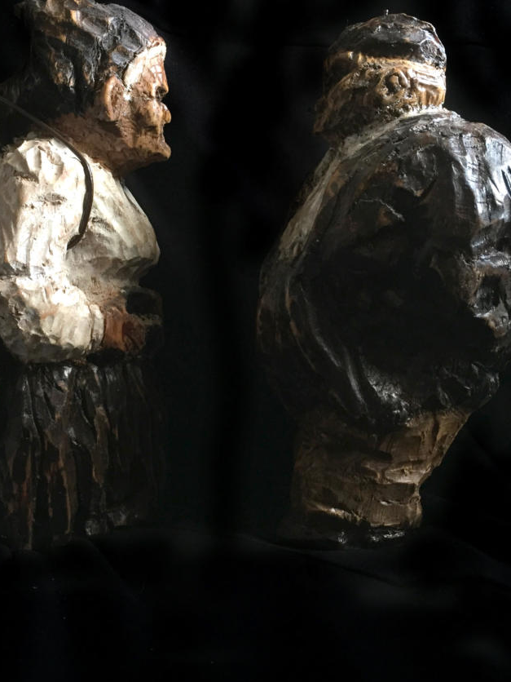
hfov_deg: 38.6
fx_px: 728
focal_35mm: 37
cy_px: 279
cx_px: 231
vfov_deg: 49.9
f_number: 2.2
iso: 125
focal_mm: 4.15
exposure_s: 1/33
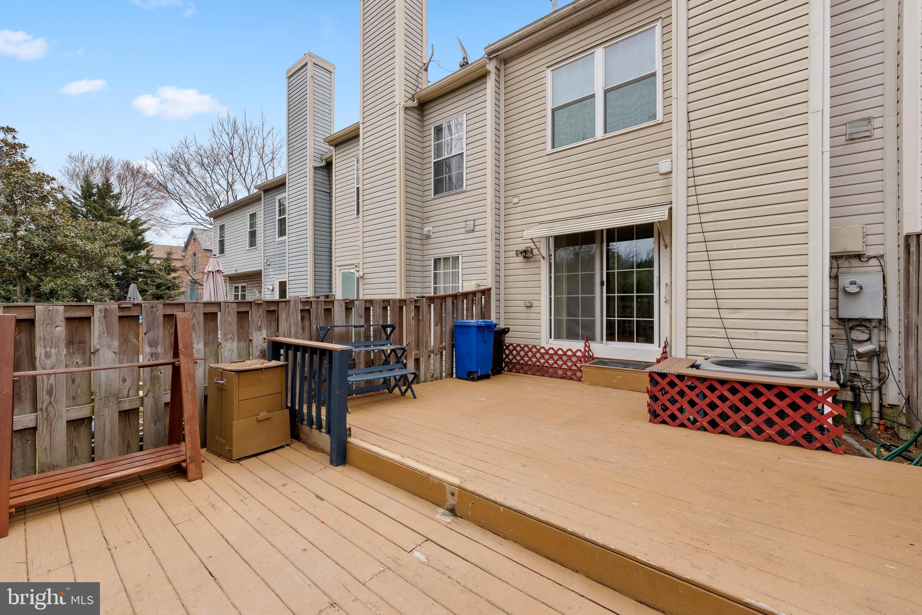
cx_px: 461
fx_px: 359
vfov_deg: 81.3
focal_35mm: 14
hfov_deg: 104.2
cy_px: 308
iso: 400
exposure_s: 1/30
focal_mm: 14
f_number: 11
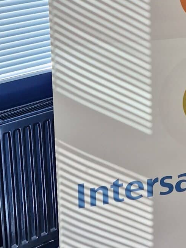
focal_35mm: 90
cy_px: -22
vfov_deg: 20.8
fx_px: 644
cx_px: 325
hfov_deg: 14.6
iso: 80
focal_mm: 5.4
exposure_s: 1/100
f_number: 1.8
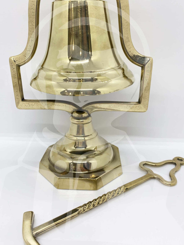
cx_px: 92
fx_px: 184
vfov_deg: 67.3
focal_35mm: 26
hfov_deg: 53.1
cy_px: 122
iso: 32
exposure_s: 1/123
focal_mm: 4.25
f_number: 1.8
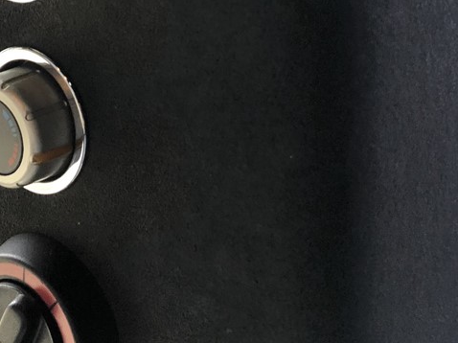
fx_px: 793
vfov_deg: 24.1
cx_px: 106
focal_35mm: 60
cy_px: 75
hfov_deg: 31.5
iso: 64
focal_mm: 3.99
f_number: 1.8
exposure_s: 1/15
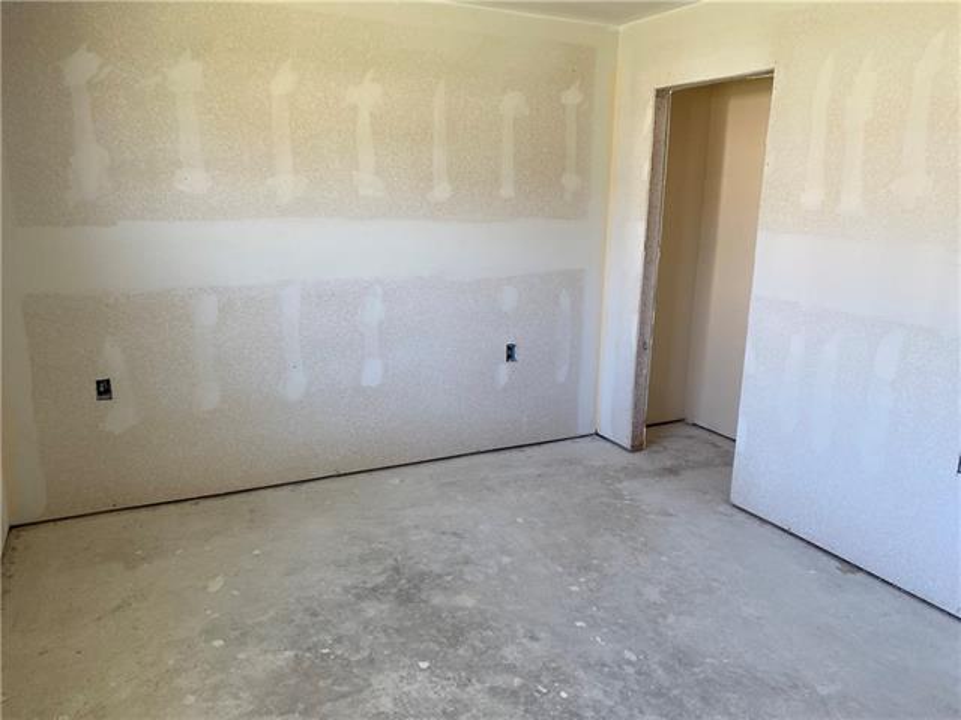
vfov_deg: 53.1
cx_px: 480
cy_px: 360
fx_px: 722
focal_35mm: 26
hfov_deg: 67.3
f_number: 1.8
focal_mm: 4.25
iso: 100
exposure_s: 1/121
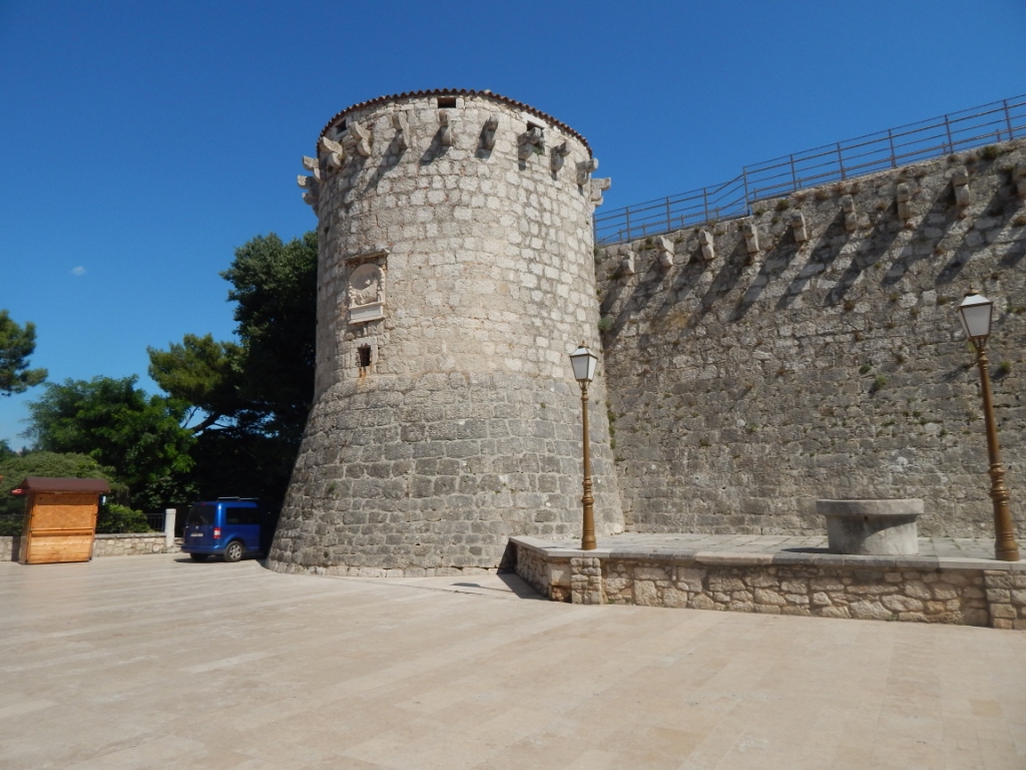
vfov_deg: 61.1
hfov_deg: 76.4
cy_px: 385
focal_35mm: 22
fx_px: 652
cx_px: 513
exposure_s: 1/800
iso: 125
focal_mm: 4
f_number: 6
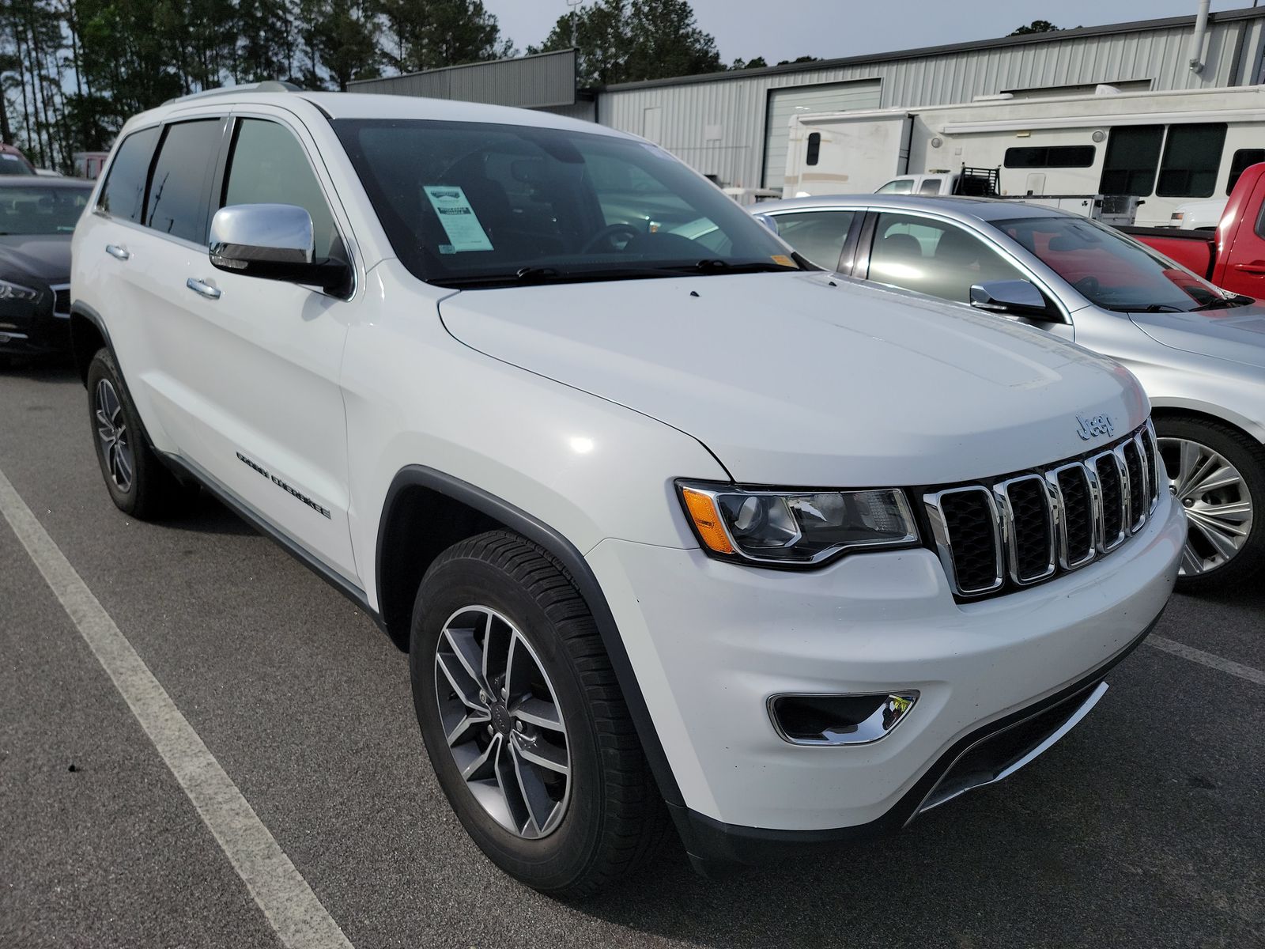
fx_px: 877
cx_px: 632
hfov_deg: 71.6
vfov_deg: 56.8
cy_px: 474
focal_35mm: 24
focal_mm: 6.7
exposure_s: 1/1614
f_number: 1.8
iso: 50
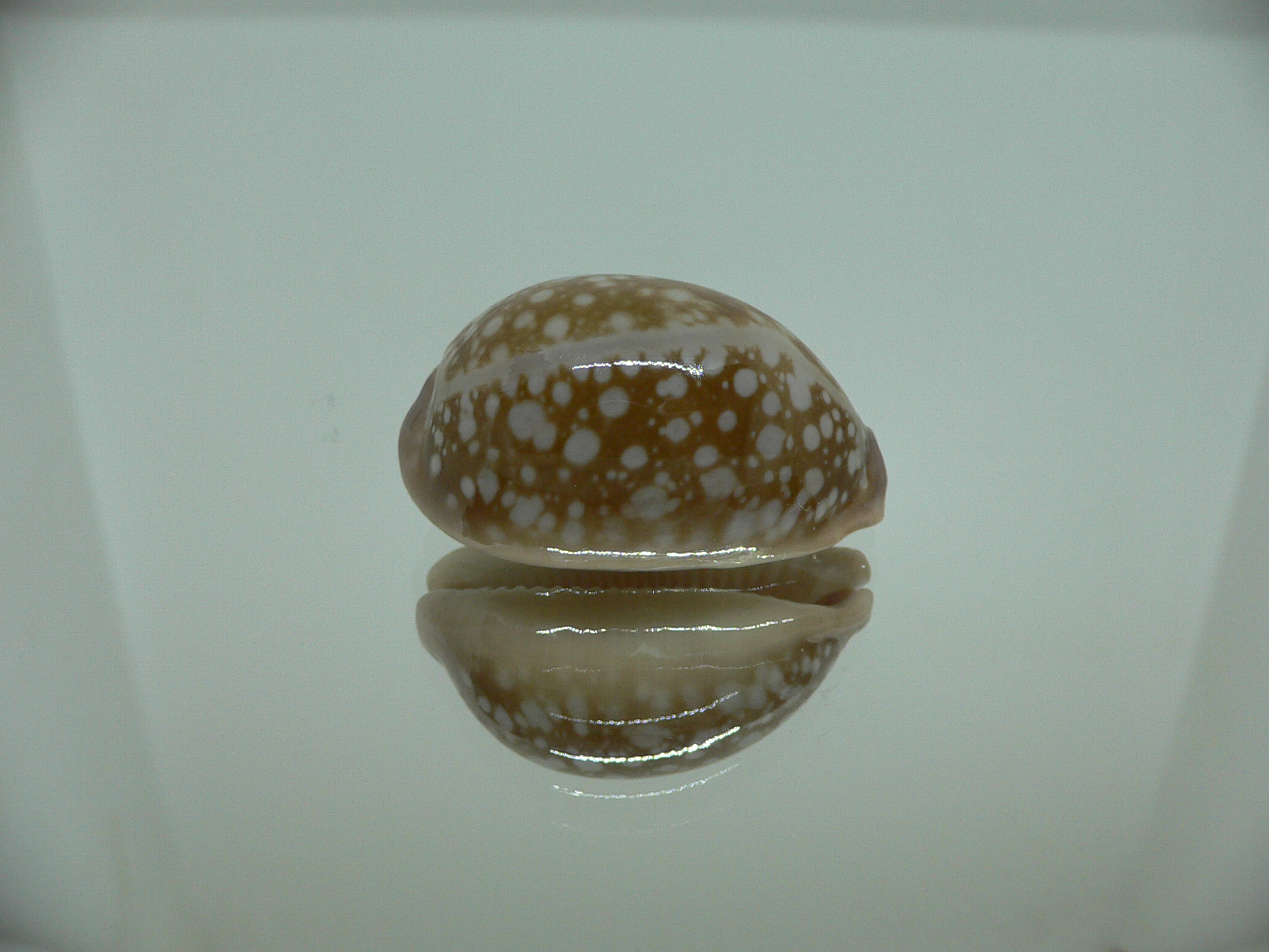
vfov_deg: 40.7
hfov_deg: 52.6
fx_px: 1283
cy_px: 476
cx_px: 634
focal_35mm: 35
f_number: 2.8
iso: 100
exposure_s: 1/60
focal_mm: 4.6
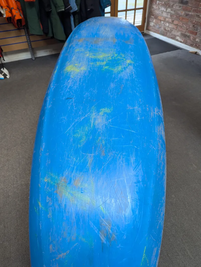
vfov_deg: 71.5
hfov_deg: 57.0
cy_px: 134
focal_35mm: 24
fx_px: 185
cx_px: 100
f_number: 1.85
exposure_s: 1/100
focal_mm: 6.81
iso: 266
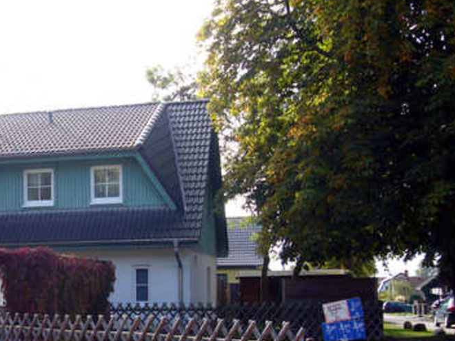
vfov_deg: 23.8
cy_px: 300
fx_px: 789
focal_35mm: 60
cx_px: 59
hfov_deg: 30.9
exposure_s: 1/320
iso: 80
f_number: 3
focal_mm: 5.4
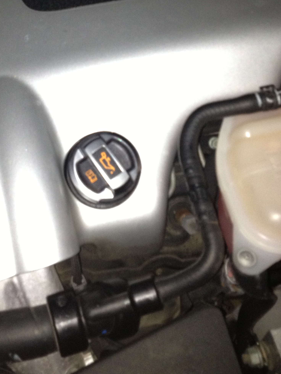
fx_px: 628
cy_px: 89
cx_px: 72
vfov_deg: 32.5
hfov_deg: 25.0
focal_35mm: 58
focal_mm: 4.28
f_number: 2.4
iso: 200
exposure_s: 1/16
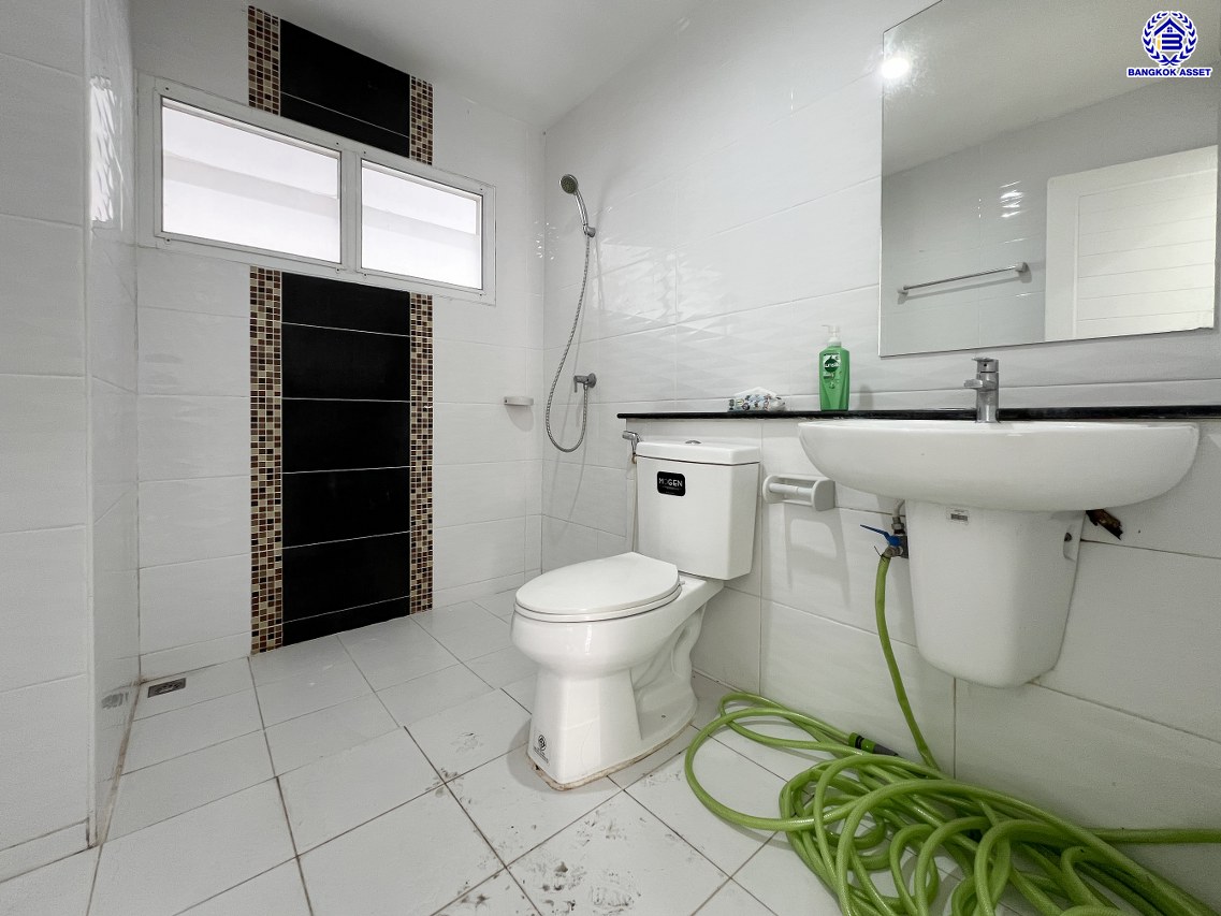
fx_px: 459
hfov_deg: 106.2
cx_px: 610
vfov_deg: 89.9
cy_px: 458
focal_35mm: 13
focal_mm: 1.57
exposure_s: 1/1096
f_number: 1.8
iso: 32
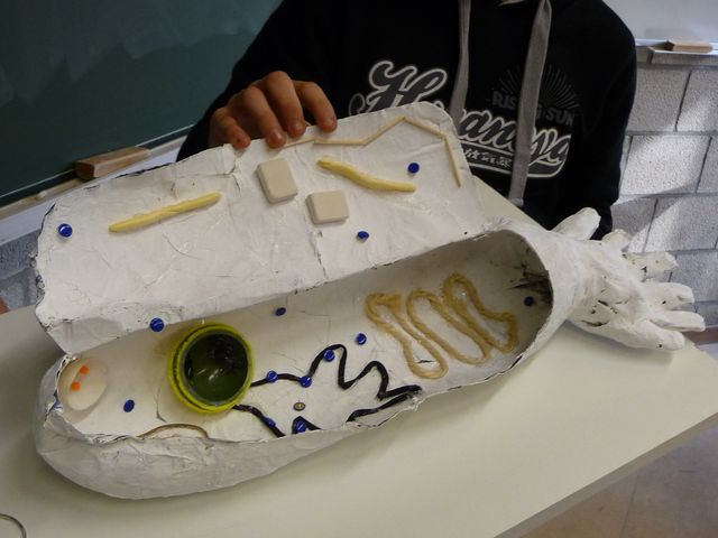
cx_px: 359
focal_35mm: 43
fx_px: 892
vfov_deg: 33.6
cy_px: 269
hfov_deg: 43.9
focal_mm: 5.3
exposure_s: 1/30
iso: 200
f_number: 3.5
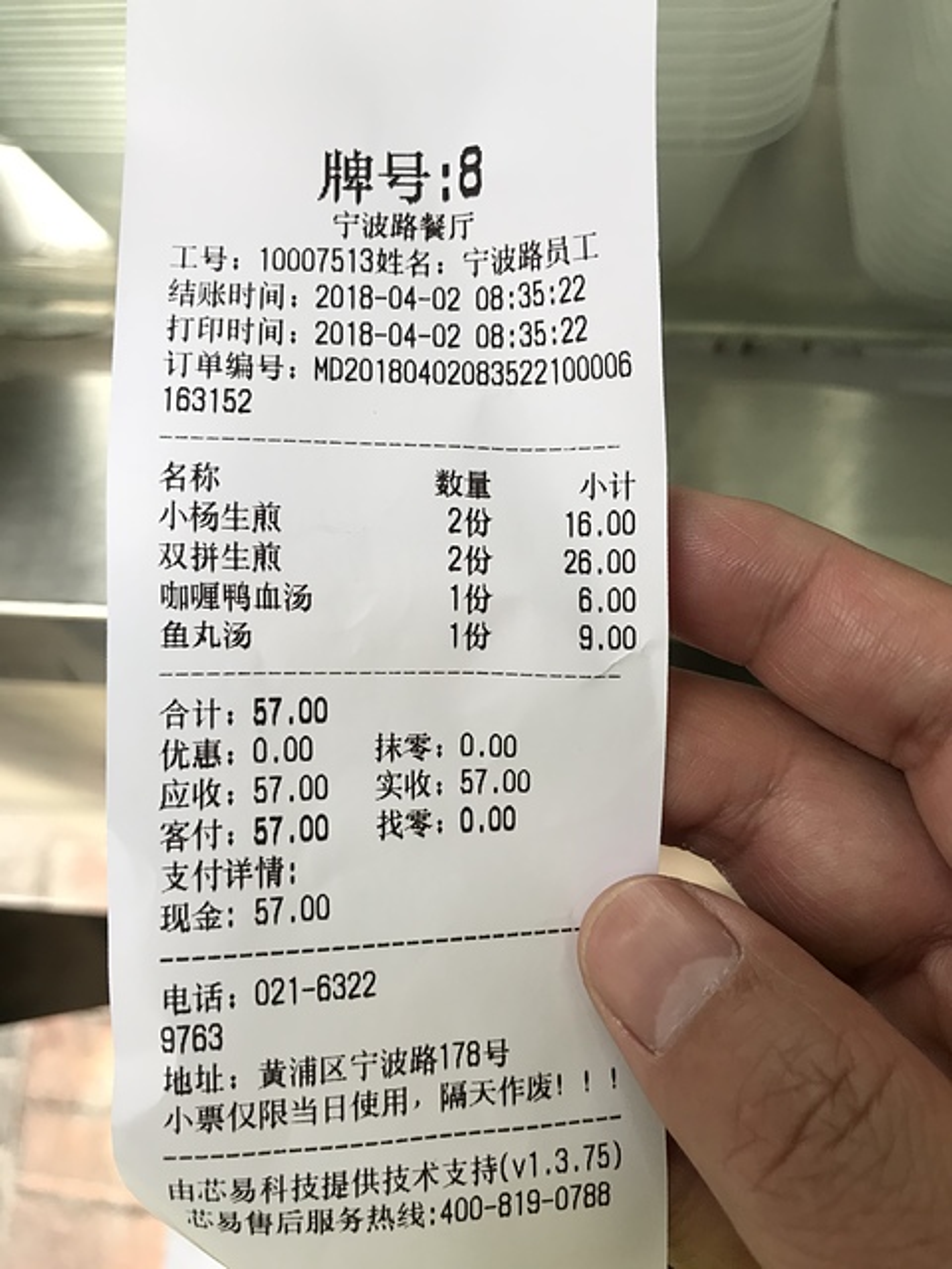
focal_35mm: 28
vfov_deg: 63.4
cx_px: 476
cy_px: 634
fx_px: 1027
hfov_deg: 49.7
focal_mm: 4
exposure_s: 1/100
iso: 25
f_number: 1.8
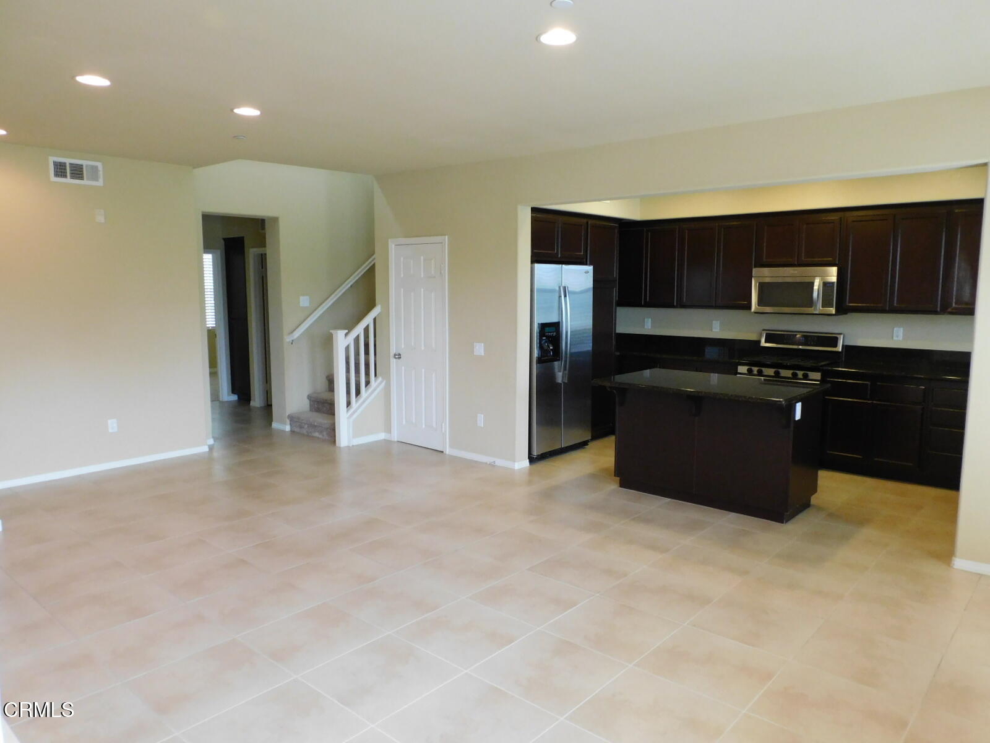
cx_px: 495
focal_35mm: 24
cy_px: 372
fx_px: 686
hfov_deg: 71.6
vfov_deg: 56.8
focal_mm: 4.3
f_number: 3.3
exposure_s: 1/30
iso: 400
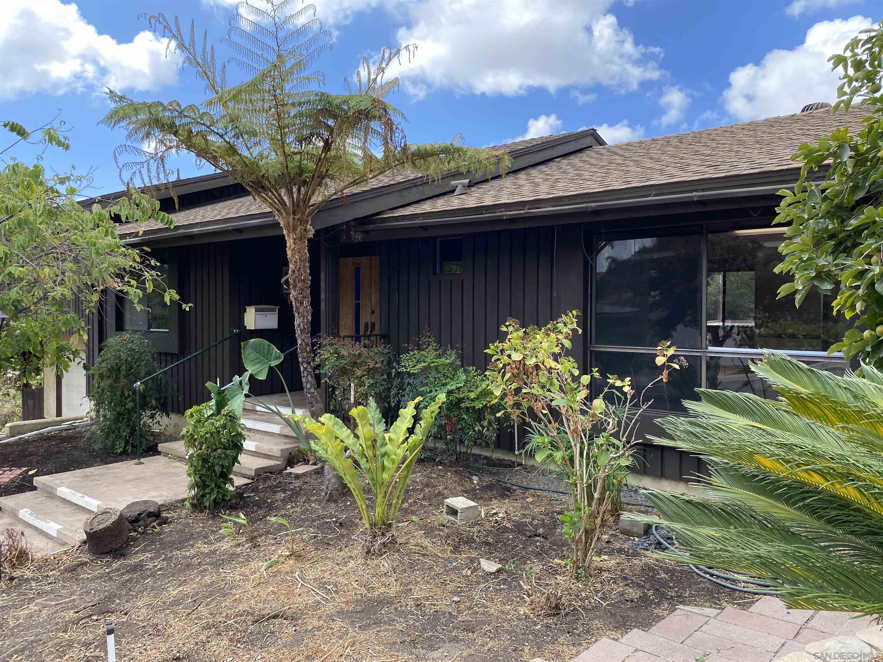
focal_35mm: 26
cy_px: 331
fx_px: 663
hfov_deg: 67.3
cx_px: 442
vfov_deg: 53.1
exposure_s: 1/788
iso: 32
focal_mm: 4.25
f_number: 1.8
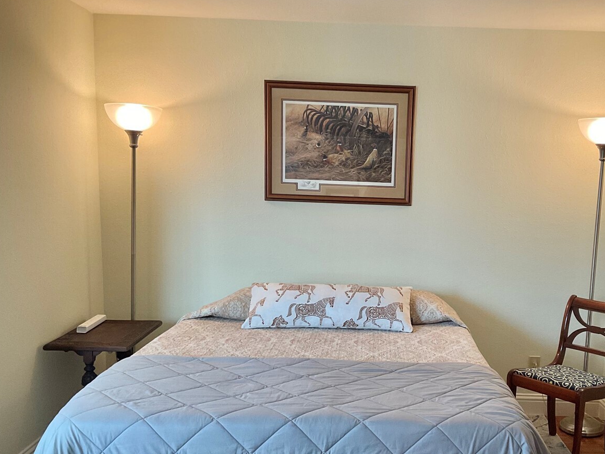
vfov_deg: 35.7
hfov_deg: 46.3
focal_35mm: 40
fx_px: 699
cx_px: 385
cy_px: 289
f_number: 1.8
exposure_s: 1/60
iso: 100
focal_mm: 3
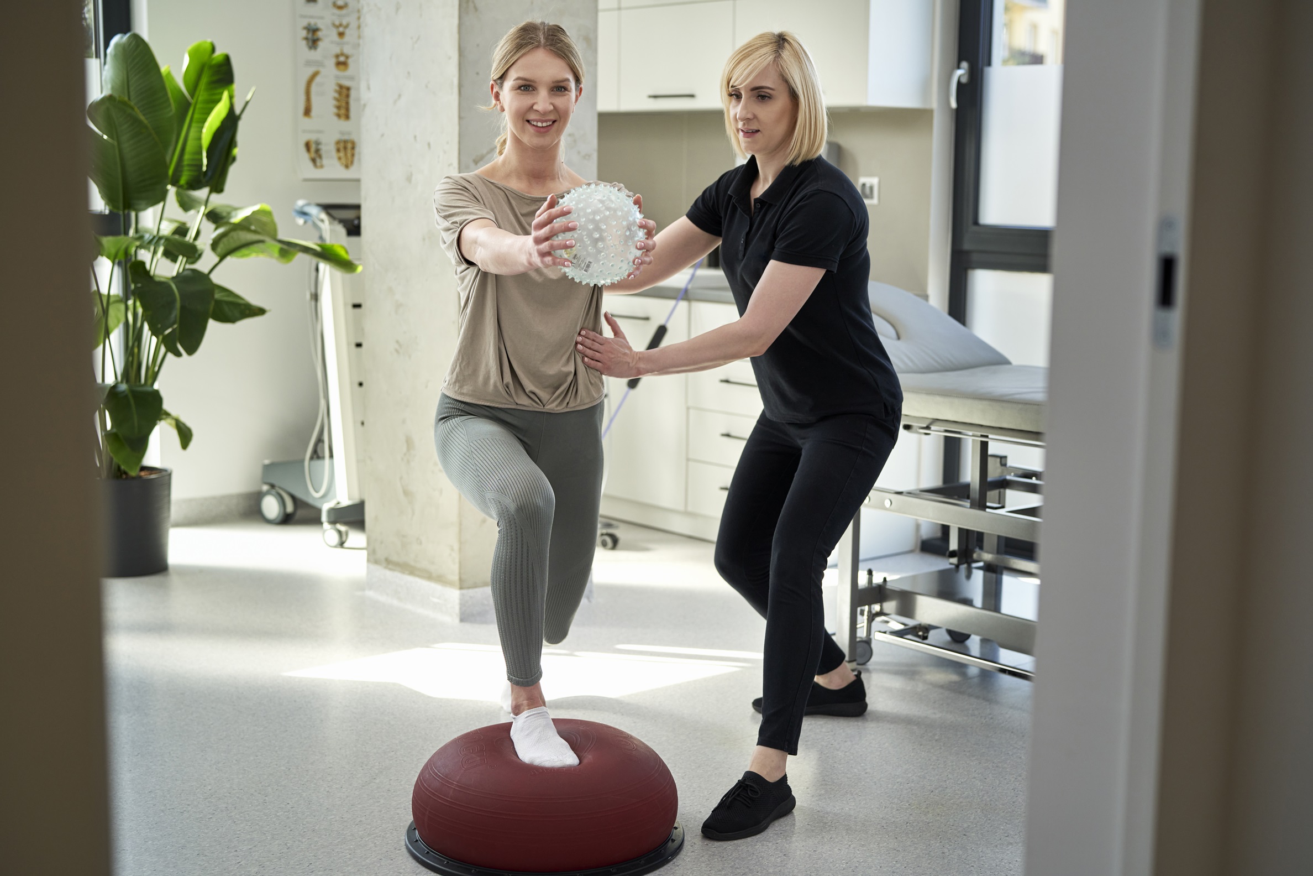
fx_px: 1823
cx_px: 656
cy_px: 438
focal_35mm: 50
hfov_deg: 39.6
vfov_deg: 27.0
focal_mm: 50
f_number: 2.5
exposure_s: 1/400
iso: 400
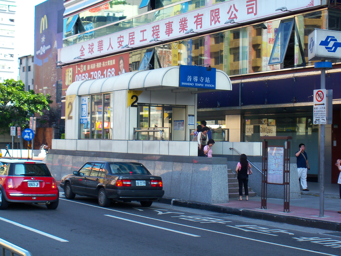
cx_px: 170
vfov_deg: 23.3
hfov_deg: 30.7
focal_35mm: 63
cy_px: 128
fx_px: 621
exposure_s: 1/100
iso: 80
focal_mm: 11.2
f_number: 4.7
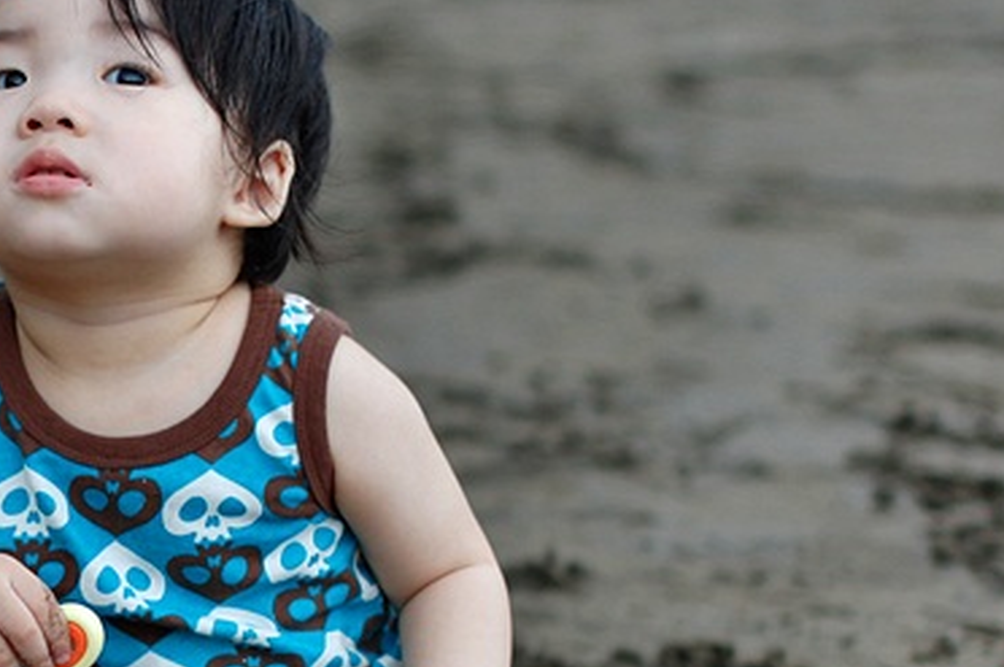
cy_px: 490
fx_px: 4317
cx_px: 130
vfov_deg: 8.8
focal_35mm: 155
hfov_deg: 13.2
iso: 200
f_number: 2
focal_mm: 50
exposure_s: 1/1000
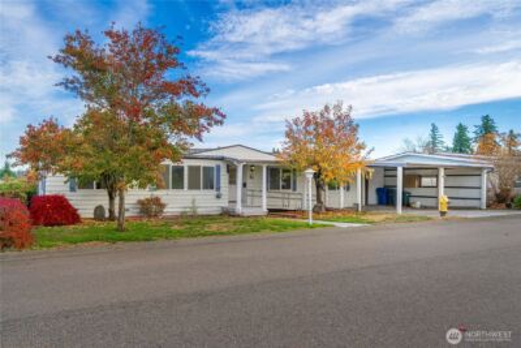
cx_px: 260
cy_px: 174
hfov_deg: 73.7
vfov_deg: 53.2
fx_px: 347
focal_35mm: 24
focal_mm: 24
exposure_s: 1/125
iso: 100
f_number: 6.7
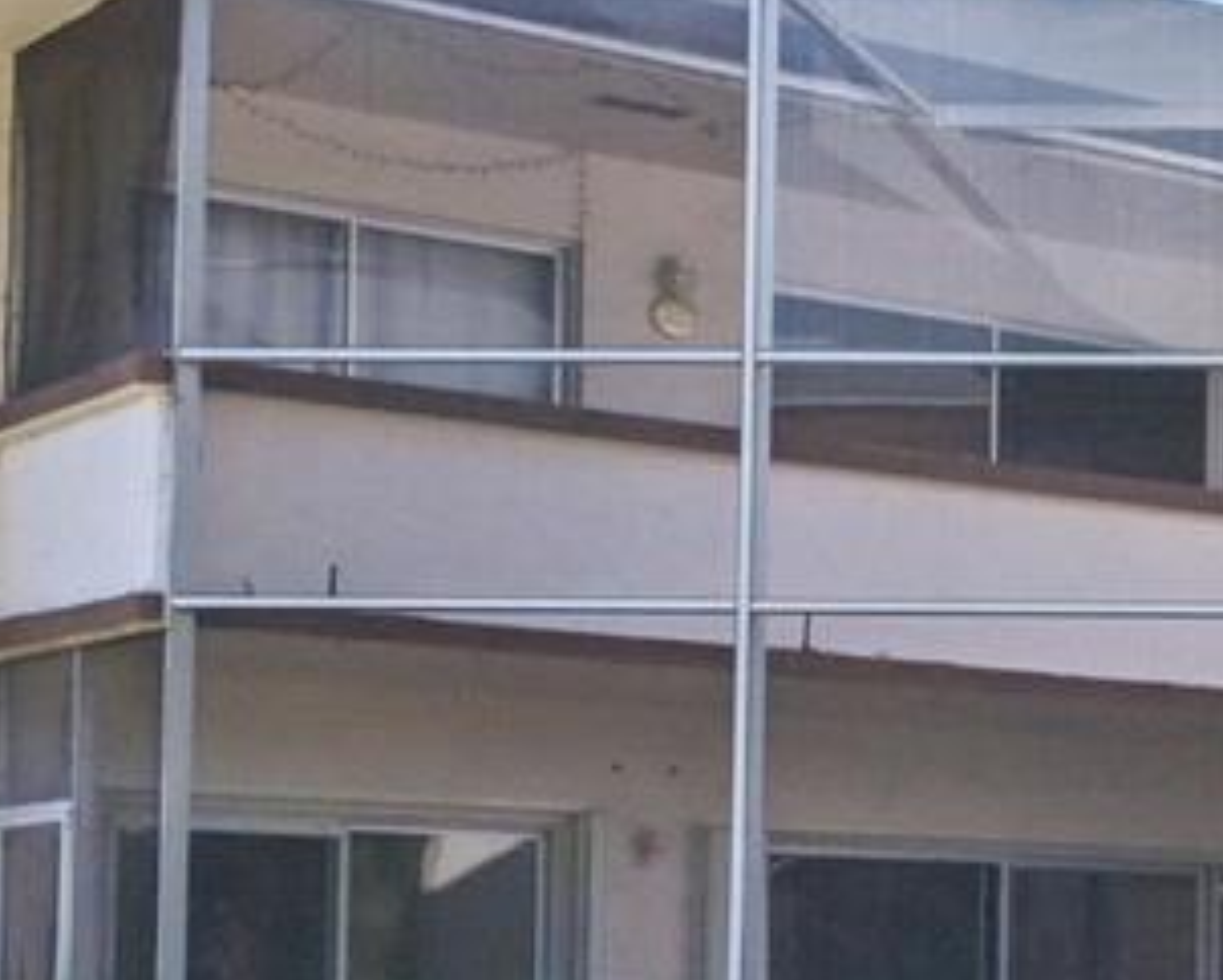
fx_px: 3224
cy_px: 251
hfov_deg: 18.2
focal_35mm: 89
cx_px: 2005
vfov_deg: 17.2
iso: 640
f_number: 8
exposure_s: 1/800
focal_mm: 14
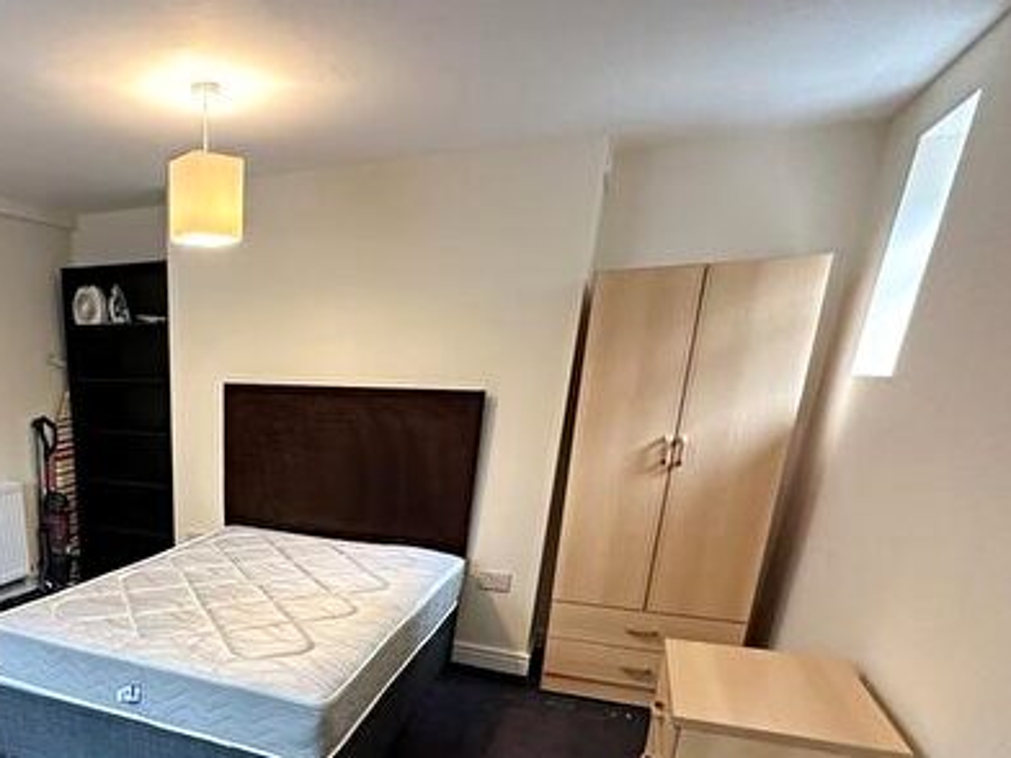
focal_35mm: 25
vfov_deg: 50.6
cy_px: 636
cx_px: 227
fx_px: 730
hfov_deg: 64.3
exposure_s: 1/50
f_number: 2.2
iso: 500
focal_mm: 2.22
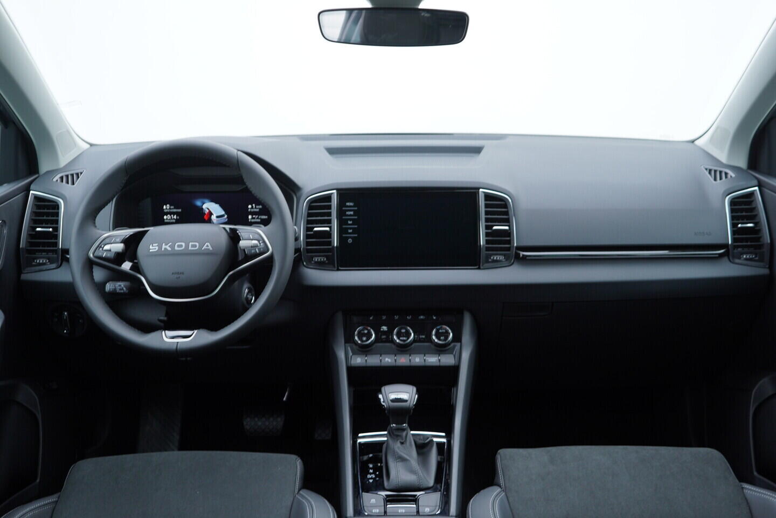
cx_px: 388
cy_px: 259
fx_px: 776
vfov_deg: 36.9
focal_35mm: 36
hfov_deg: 53.1
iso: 125
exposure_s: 1/40
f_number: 2.8
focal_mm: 24
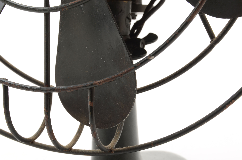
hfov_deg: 22.5
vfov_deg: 15.0
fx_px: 607
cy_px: 82
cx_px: 126
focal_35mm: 91
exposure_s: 1/160
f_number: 18
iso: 100
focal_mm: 55
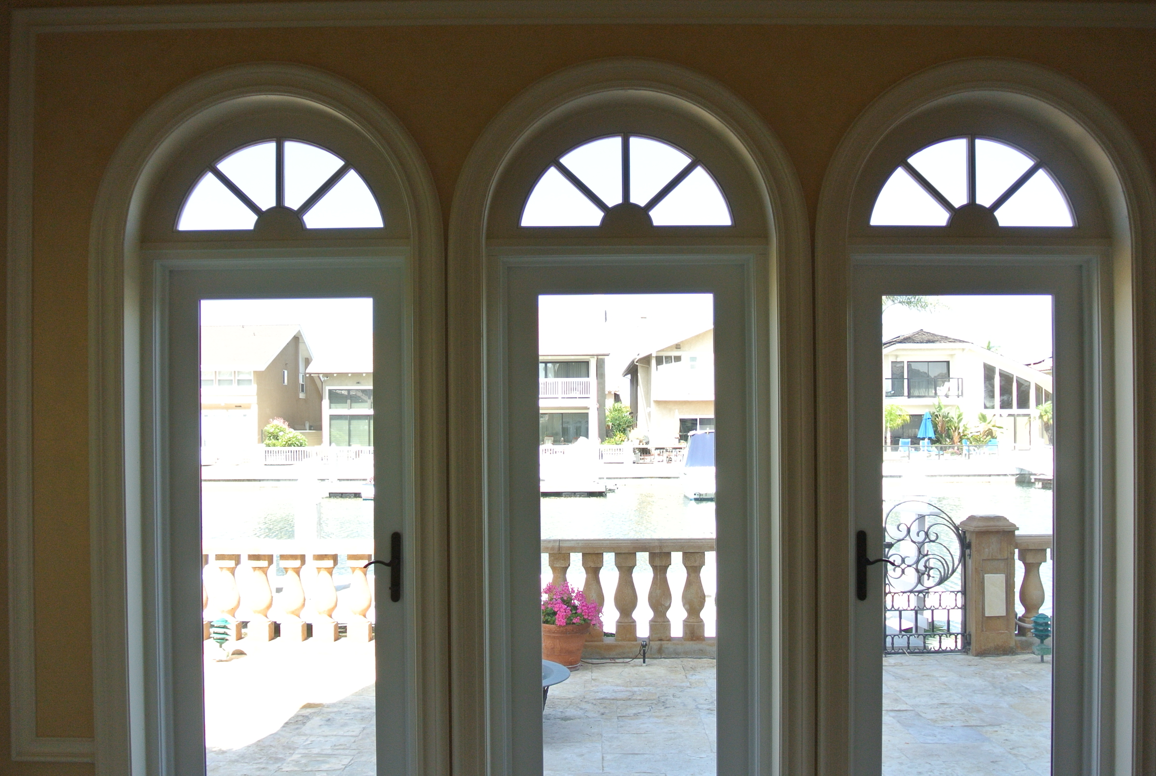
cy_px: 431
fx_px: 1062
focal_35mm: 33
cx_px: 570
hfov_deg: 57.1
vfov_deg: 40.1
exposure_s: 1/250
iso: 180
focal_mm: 10
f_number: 3.5
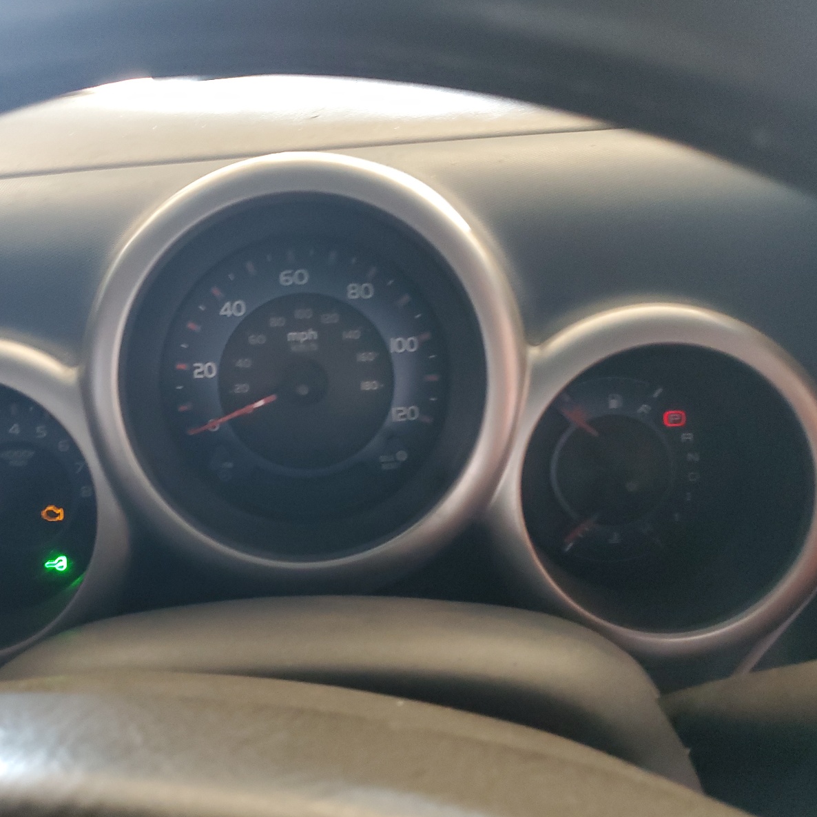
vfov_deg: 52.5
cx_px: 276
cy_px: 408
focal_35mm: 31
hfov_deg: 51.6
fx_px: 828
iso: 327
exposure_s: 1/20
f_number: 1.5
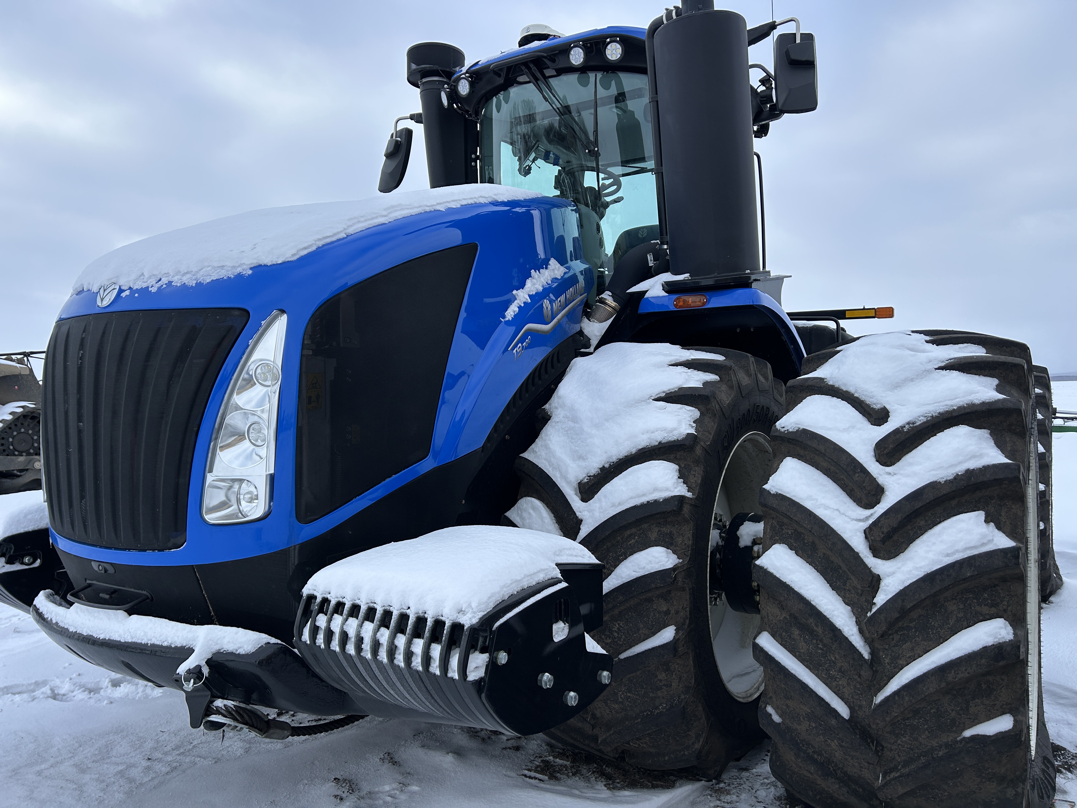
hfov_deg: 67.3
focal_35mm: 26
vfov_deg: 53.1
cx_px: 538
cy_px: 404
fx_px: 809
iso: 50
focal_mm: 5.7
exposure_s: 1/1808
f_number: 1.5
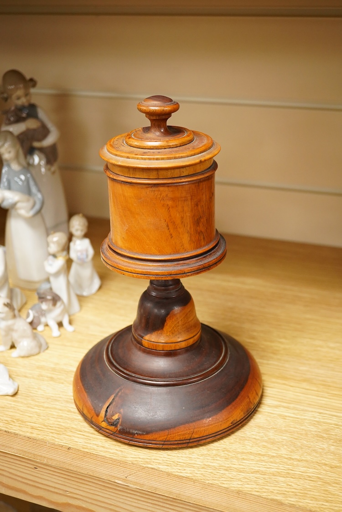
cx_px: 171
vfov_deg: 43.6
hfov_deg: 29.9
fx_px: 641
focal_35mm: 45
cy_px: 256
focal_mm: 30
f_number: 6.3
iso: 2500
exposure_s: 1/160
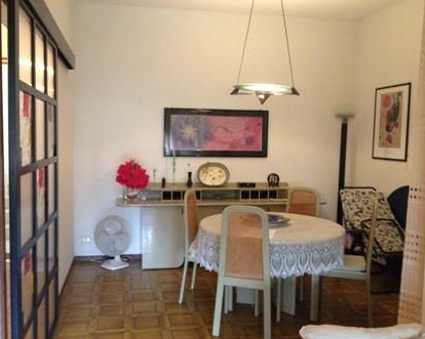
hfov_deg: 49.1
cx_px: 199
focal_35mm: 37
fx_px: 465
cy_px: 171
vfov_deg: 40.1
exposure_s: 1/20
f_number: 2.4
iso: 250
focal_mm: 4.28
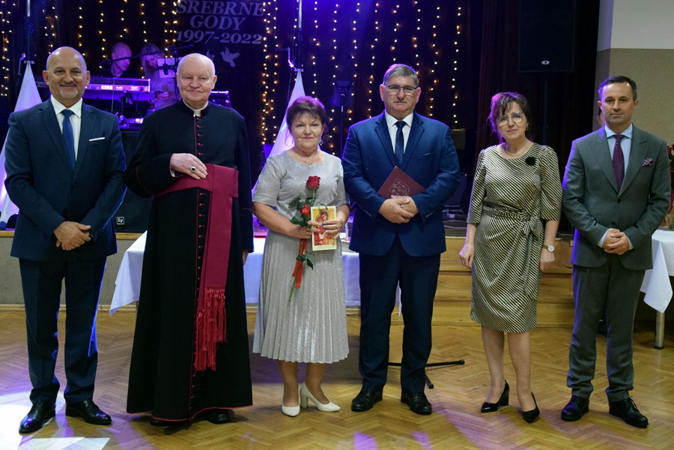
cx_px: 337
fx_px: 899
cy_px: 225
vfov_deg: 28.1
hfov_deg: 41.1
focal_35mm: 48
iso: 4500
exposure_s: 1/100
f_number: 4.5
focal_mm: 32
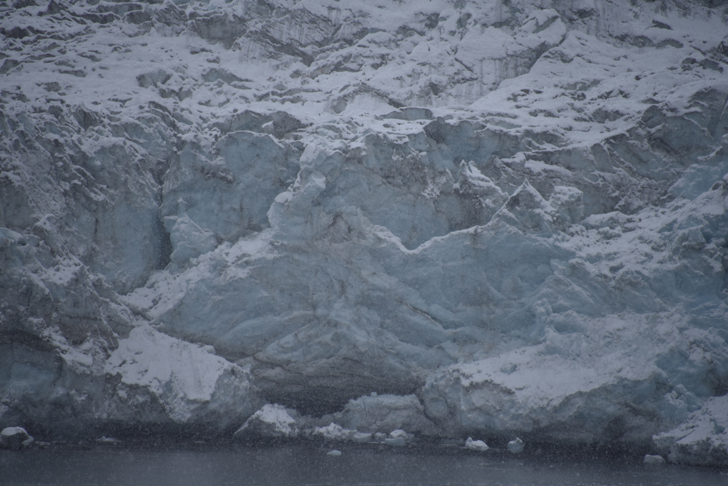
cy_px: 243
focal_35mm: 300
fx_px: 6068
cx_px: 364
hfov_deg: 6.9
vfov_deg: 4.6
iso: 280
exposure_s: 1/640
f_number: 5.6
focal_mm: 300
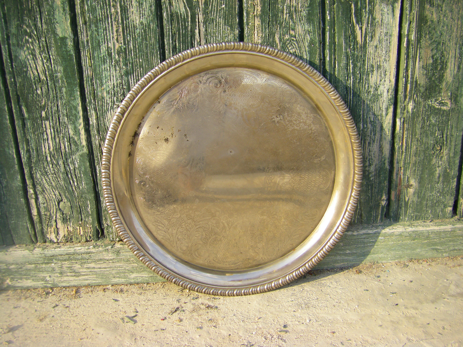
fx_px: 508
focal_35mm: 38
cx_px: 232
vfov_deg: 37.7
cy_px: 174
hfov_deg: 49.0
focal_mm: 6.3
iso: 64
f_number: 3.5
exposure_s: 1/200
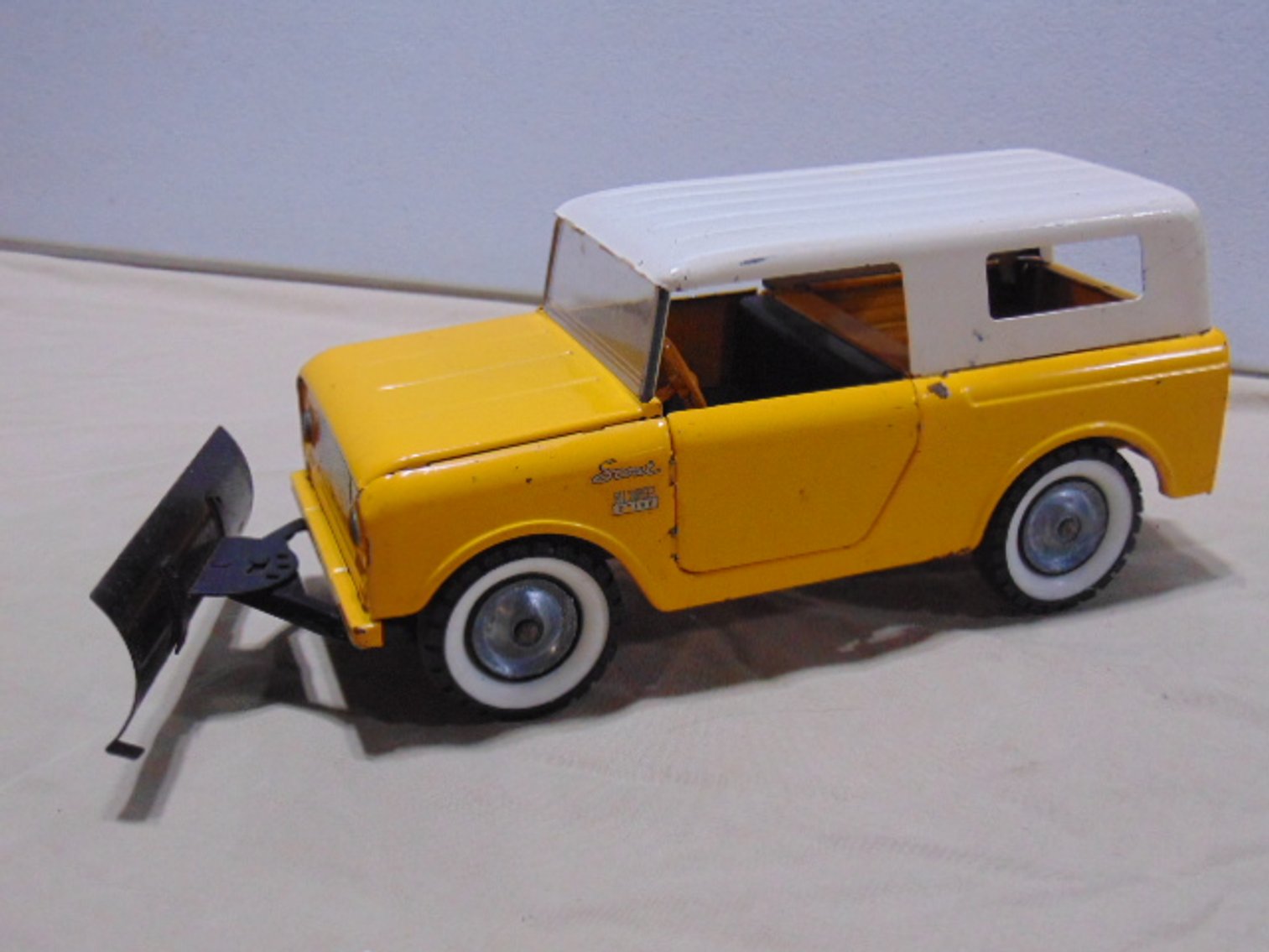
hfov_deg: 44.8
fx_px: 1540
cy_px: 476
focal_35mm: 42
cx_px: 634
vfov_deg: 34.4
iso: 400
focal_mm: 7.6
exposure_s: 1/160
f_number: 3.3
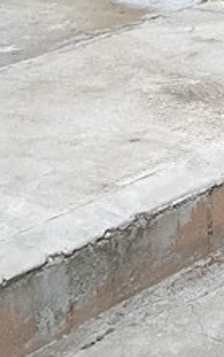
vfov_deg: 13.6
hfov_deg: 8.2
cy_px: -214
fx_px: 1385
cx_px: 603
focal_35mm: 142
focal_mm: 3
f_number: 1.8
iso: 16
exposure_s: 1/289
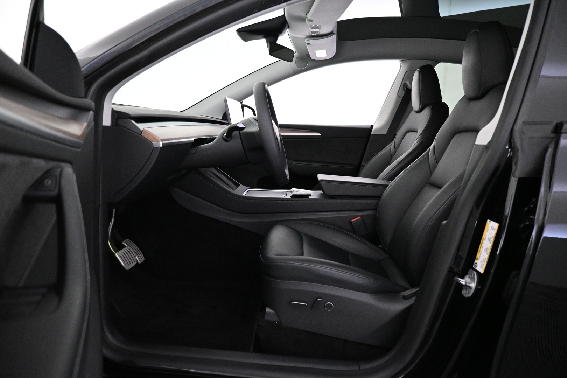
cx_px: 284
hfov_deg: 73.7
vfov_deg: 53.1
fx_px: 378
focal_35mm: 24
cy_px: 189
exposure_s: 1/80
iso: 4000
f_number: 3.5
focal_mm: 16
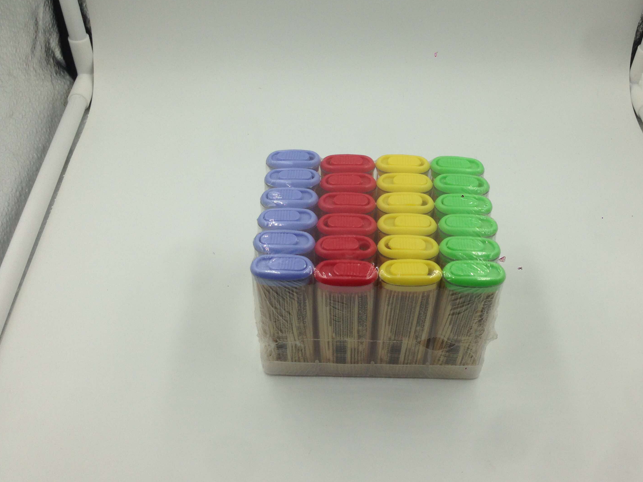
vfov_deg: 37.7
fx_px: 706
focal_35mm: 38
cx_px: 361
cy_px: 253
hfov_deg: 48.9
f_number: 2.4
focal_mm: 4.12
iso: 50
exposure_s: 1/678
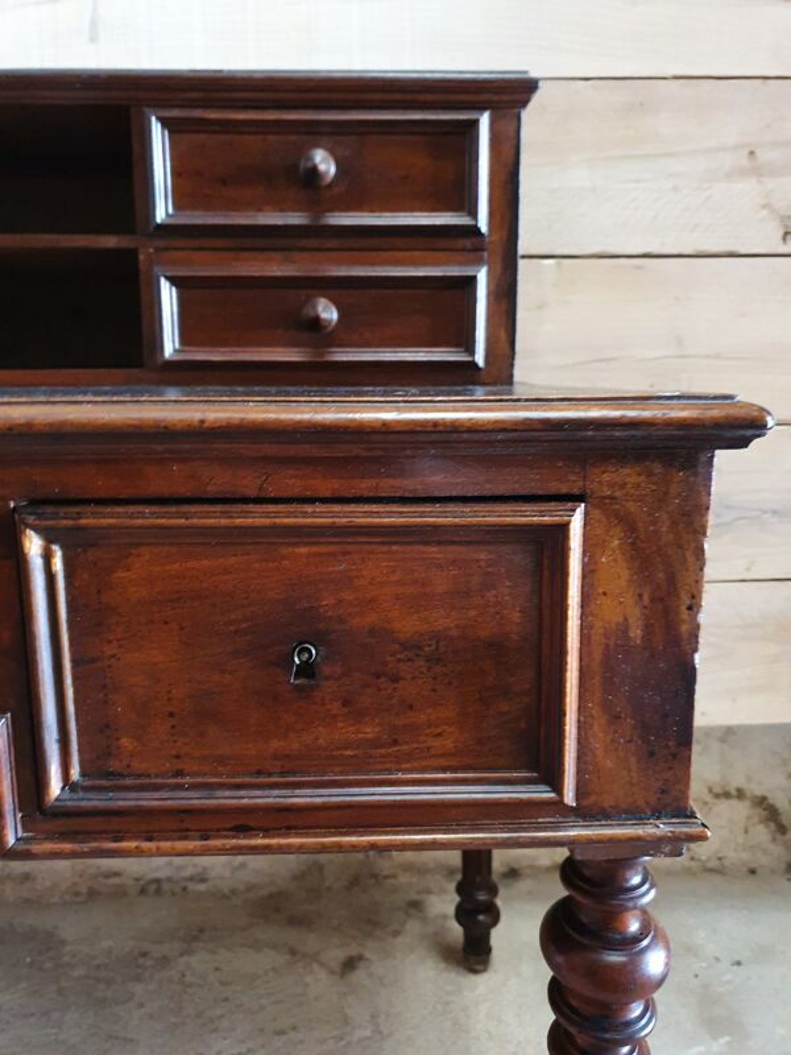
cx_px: 396
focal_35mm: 26
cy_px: 528
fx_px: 792
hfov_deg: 53.1
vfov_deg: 67.3
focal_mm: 4.32
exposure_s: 1/20
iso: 500
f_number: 1.5
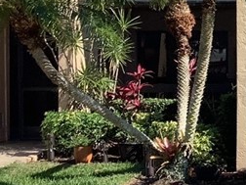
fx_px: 895
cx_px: 390
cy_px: 69
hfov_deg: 14.4
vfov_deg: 11.8
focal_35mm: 126
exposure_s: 1/916
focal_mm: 3.3
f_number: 2.4
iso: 25
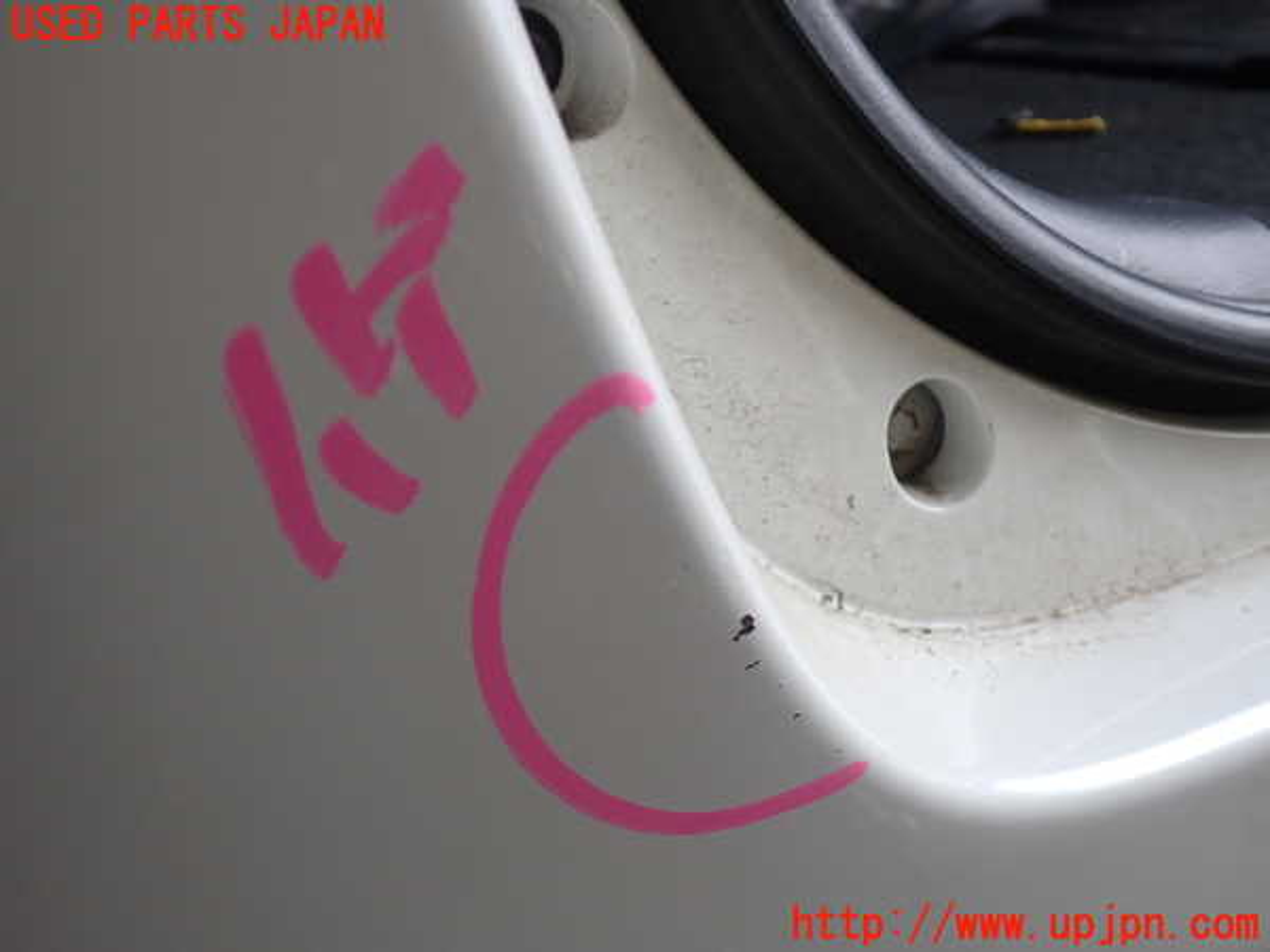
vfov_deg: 46.8
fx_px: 1101
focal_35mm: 30
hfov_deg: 60.0
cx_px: 635
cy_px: 476
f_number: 2.3
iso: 100
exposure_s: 1/80
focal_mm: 5.4
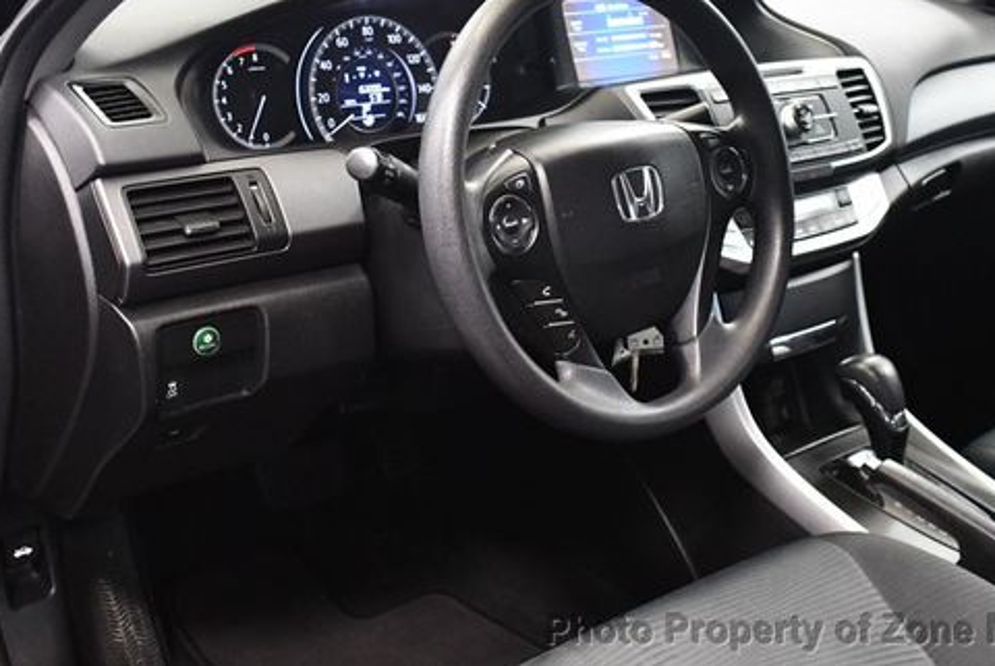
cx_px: 520
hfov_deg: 41.1
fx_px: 1328
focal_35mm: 48
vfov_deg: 28.0
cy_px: 226
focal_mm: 18
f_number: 3.5
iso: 3600
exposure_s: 1/60
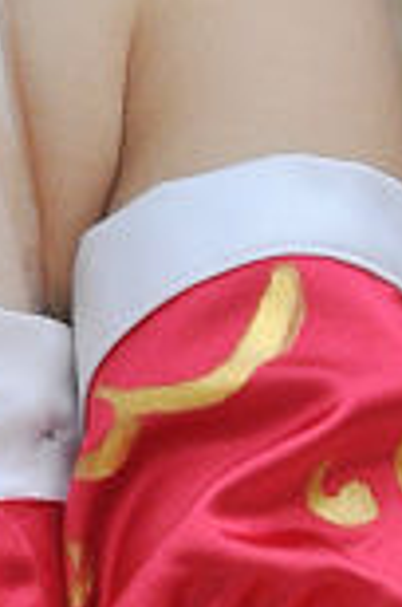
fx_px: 29578
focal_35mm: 1758
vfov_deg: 1.2
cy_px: 335
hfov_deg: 0.8
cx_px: -506
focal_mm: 150
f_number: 2.8
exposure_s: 1/100
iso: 400
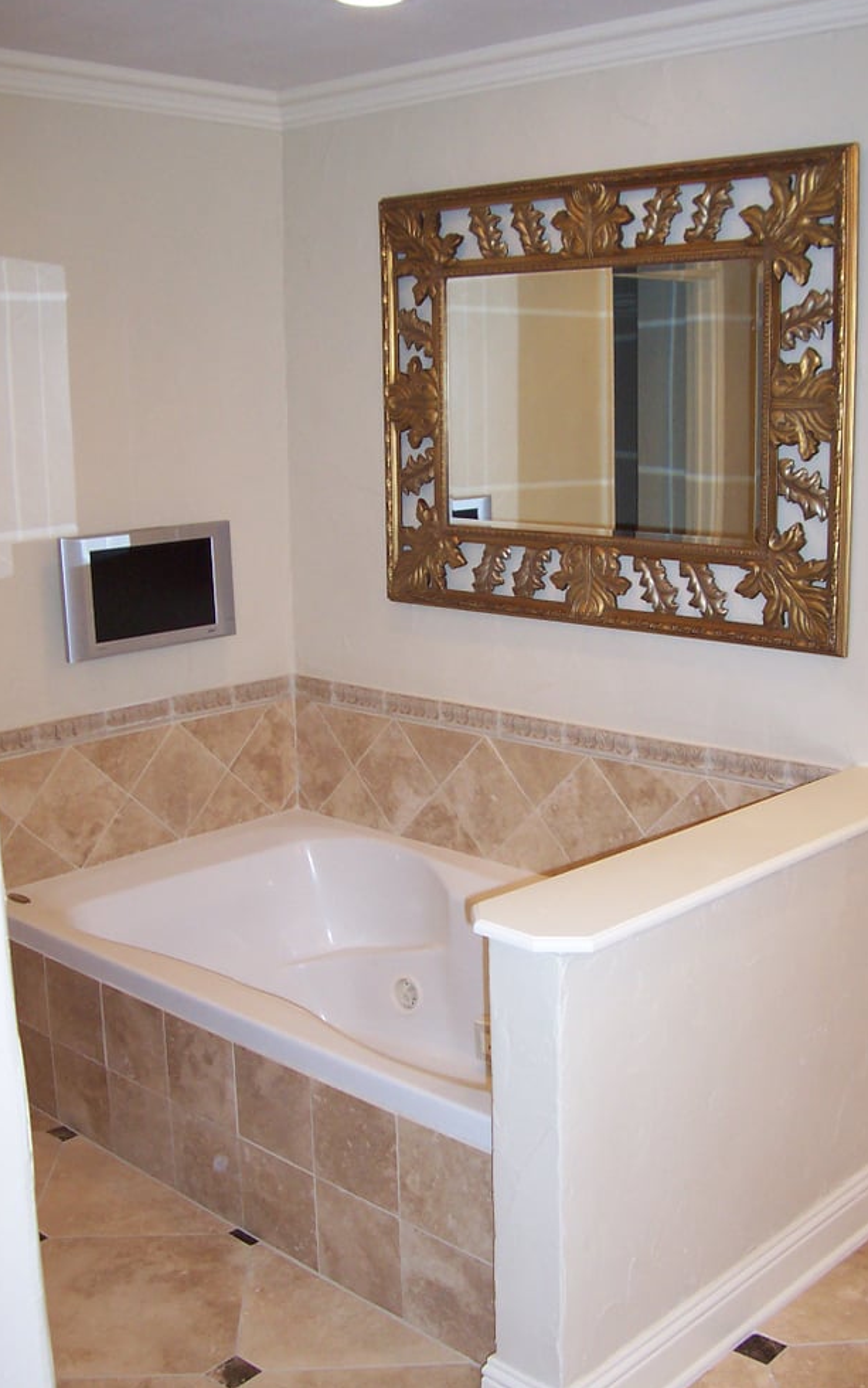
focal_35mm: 40
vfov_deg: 49.3
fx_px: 1513
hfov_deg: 32.0
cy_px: 686
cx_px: 501
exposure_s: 1/60
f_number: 2.8
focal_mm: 5.6
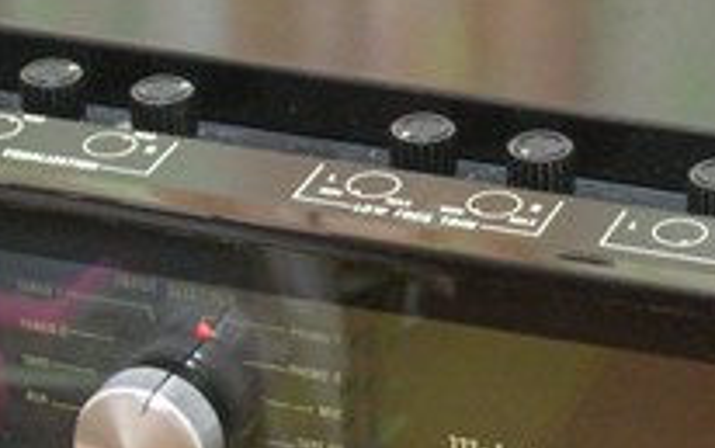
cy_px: 372
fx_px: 3470
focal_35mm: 178
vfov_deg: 7.4
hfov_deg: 11.7
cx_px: 632
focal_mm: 9
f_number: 3.4
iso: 200
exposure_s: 1/3.8
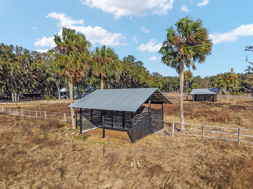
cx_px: 126
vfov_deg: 56.8
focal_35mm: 24
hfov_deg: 71.6
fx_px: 175
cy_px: 94
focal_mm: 8.67
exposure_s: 1/2500
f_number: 1.8
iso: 100
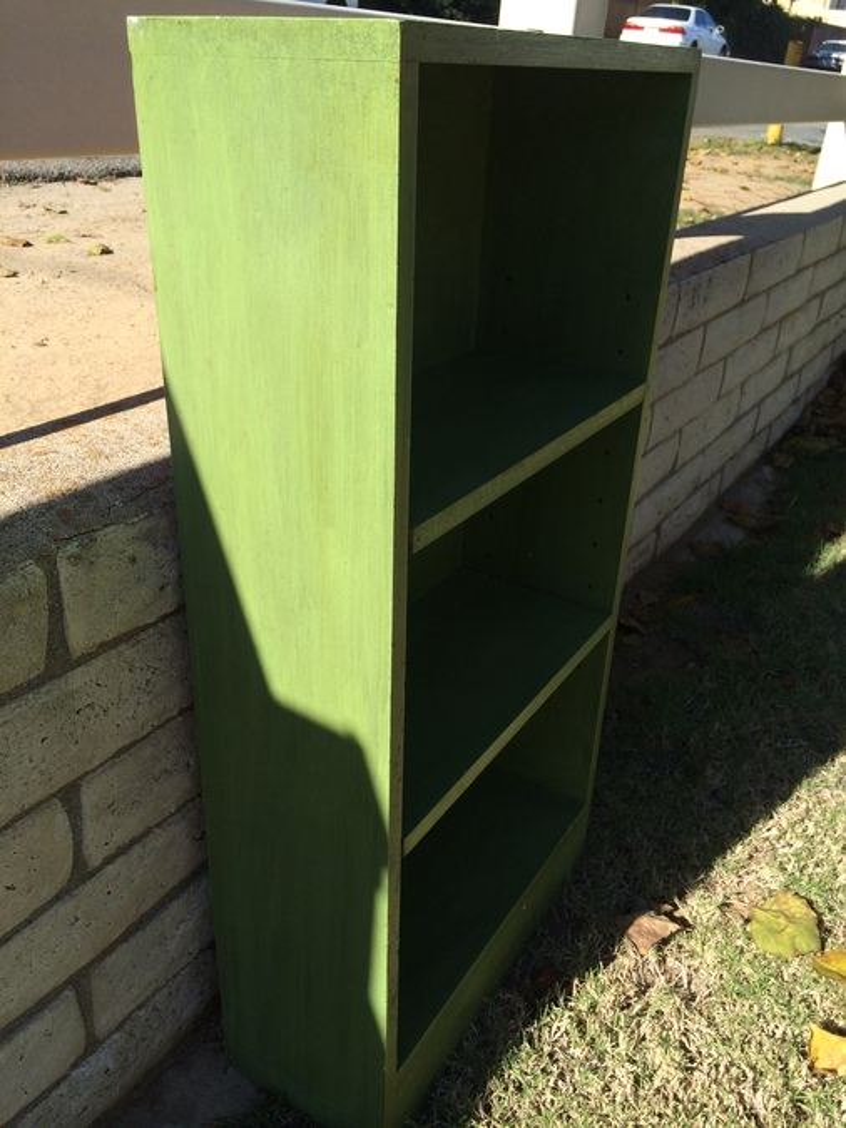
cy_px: 564
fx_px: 978
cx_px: 423
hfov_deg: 46.8
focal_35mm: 30
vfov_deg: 60.0
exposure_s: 1/1466
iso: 32
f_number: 2.2
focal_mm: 4.12
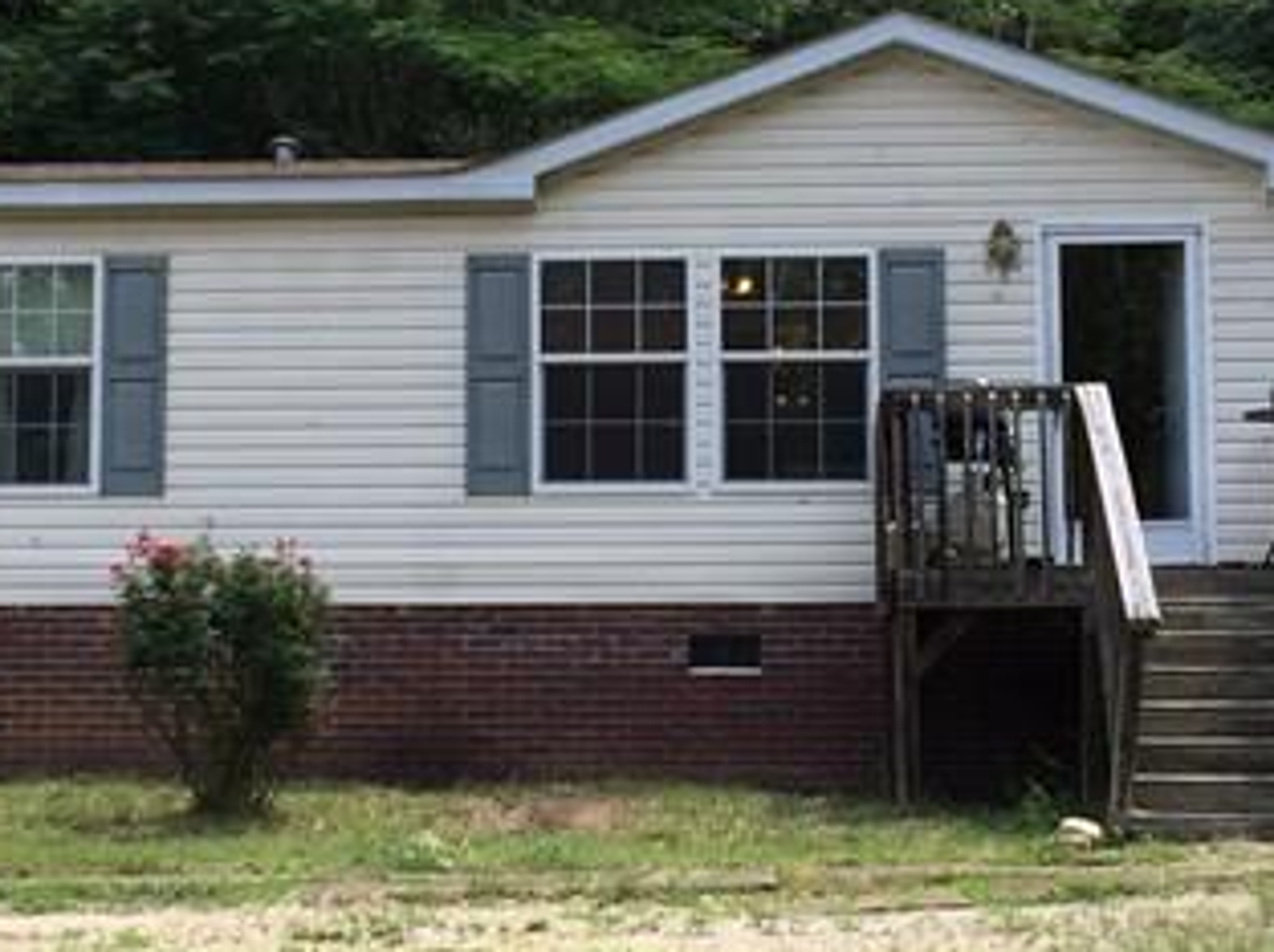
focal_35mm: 95
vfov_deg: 15.5
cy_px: 537
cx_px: 533
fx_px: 3492
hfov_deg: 20.7
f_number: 2.2
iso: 32
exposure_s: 1/628
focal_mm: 4.15
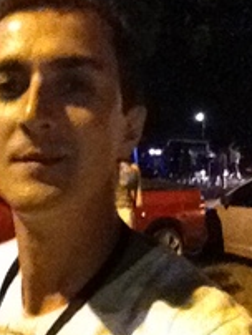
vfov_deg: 32.0
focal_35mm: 60
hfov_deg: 24.2
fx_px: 581
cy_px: 130
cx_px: 65
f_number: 2.4
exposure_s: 1/24
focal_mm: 1.85
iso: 2000
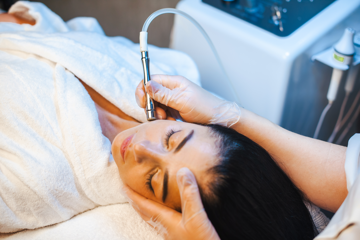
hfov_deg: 39.6
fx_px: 500
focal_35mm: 50
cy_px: 120
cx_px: 180
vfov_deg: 27.0
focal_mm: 50
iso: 320
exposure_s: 1/200
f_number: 2.8
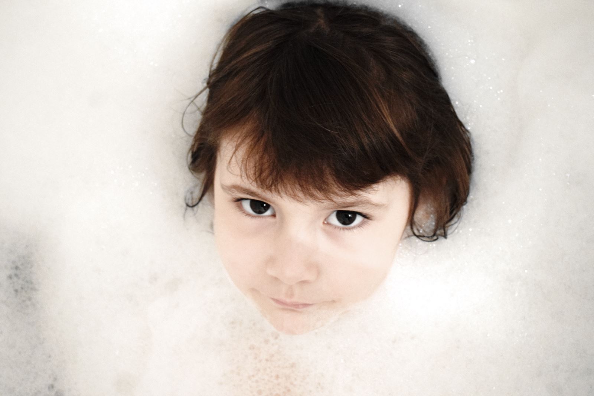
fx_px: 941
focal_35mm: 57
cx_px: 297
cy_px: 198
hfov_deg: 35.1
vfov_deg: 23.8
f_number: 4.8
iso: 3600
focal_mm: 38
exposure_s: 1/60
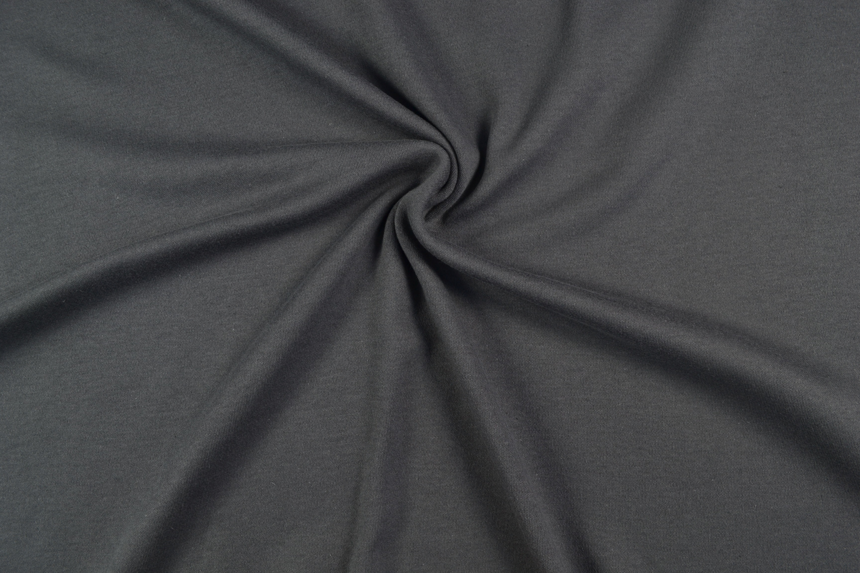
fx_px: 645
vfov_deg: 47.9
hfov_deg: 67.4
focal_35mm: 27
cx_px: 430
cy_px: 286
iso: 100
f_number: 8
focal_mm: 18
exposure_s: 1/13
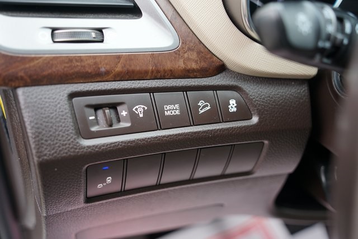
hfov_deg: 46.4
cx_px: 179
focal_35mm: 42
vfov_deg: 31.9
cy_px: 120
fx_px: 418
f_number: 4
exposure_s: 1/60
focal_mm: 42
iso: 250
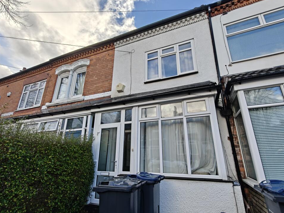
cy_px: 111
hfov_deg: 94.4
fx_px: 131
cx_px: 148
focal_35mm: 16
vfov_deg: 78.1
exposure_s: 1/218
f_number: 2
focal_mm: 2.3
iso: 160
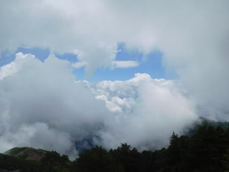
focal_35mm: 25
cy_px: 86
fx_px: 165
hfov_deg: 69.4
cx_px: 114
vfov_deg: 54.9
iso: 125
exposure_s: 1/1250
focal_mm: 4.5
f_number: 6.8
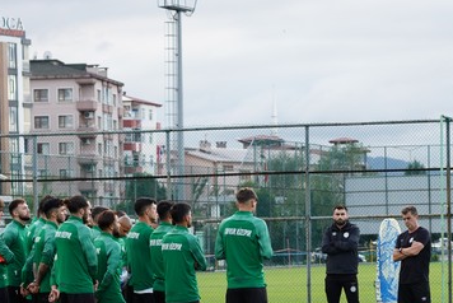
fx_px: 2368
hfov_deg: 10.9
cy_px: 251
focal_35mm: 188
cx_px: 308
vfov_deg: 7.3
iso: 640
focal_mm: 100
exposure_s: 1/400
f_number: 5.6
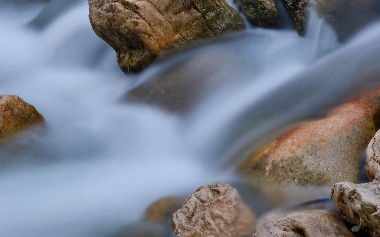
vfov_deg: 13.8
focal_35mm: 94
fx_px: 973
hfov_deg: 21.9
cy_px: 30
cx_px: 270
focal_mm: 35.8
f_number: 22
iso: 200
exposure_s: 8
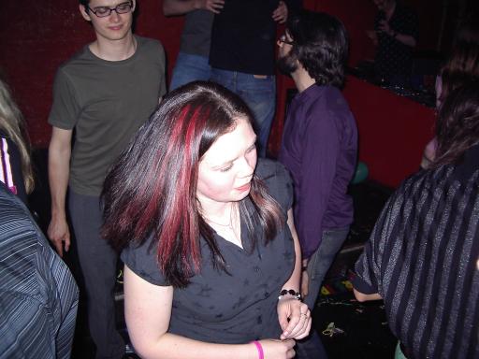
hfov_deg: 49.0
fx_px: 526
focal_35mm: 38
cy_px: 180
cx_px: 240
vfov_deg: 37.7
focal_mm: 5.8
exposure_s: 1/60
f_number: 2.6
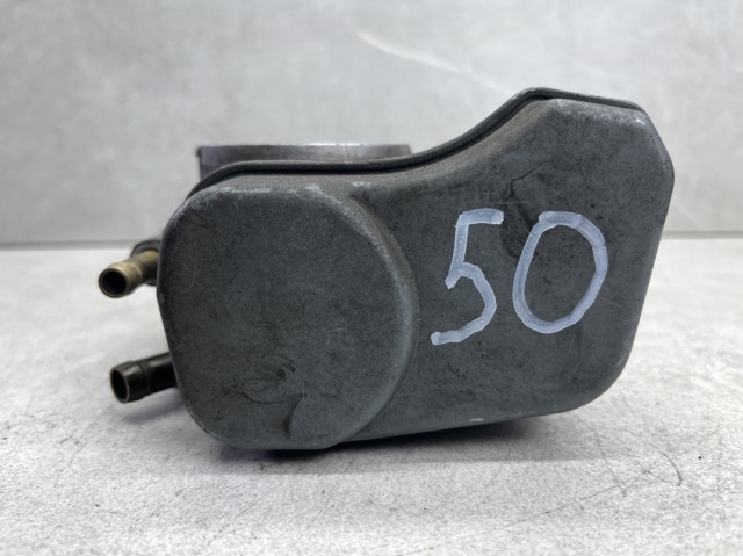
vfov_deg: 53.0
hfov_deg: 67.3
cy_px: 278
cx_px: 372
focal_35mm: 26
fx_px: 558
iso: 32
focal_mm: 5.1
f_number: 1.6
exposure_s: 1/124
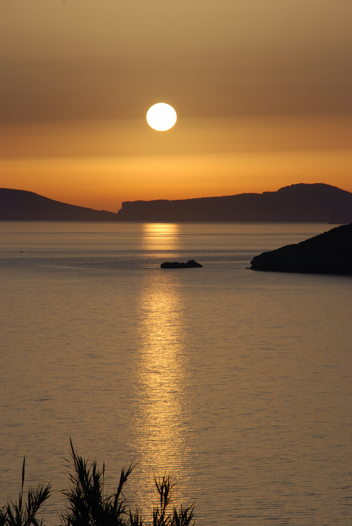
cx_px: 176
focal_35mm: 225
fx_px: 3291
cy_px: 263
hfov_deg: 6.1
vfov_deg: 9.1
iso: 100
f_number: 11
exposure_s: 1/200
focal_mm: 150
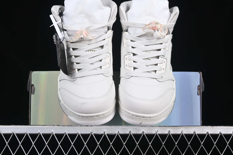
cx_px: 116
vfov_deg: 18.2
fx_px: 485
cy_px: 78
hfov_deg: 27.0
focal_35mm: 75
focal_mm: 50
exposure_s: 1/80
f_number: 8
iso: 160
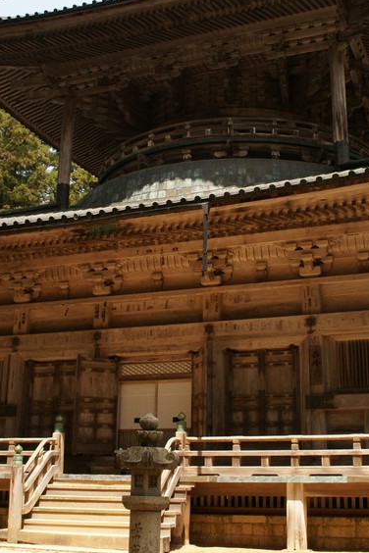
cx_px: 202
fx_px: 753
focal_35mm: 49
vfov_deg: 40.2
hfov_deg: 27.5
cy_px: 225
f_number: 11
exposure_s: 1/125
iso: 400
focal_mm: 24
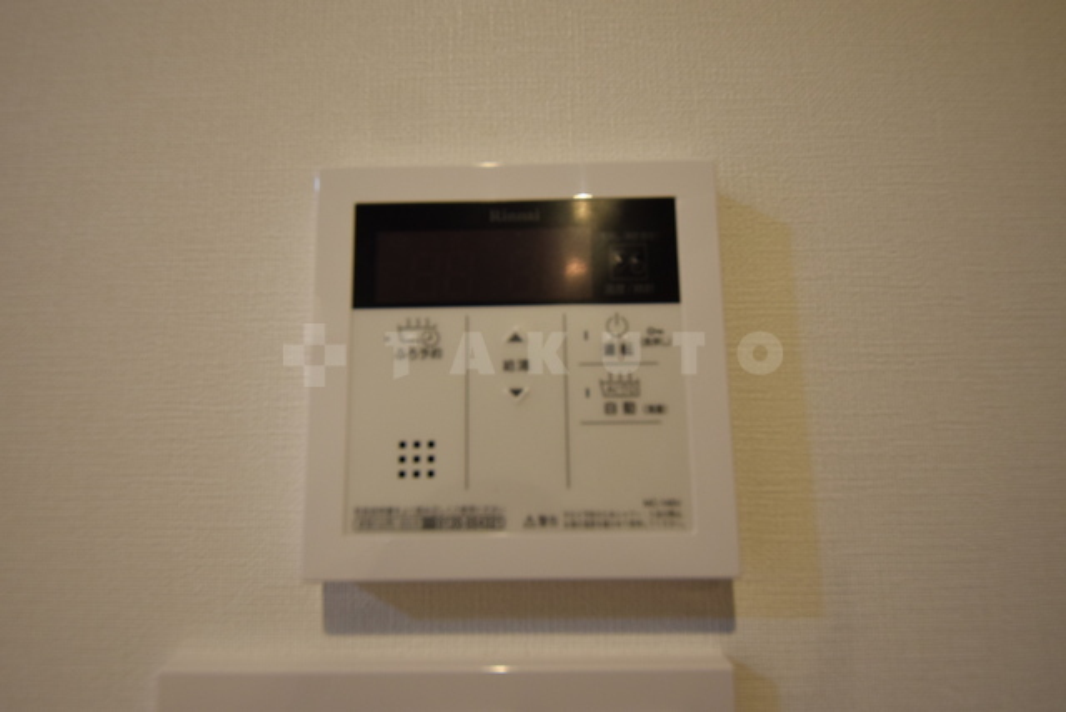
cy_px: 356
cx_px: 533
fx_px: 511
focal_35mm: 17
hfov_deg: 92.4
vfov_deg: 69.7
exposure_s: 1/30
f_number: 4.8
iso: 800
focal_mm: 11.5
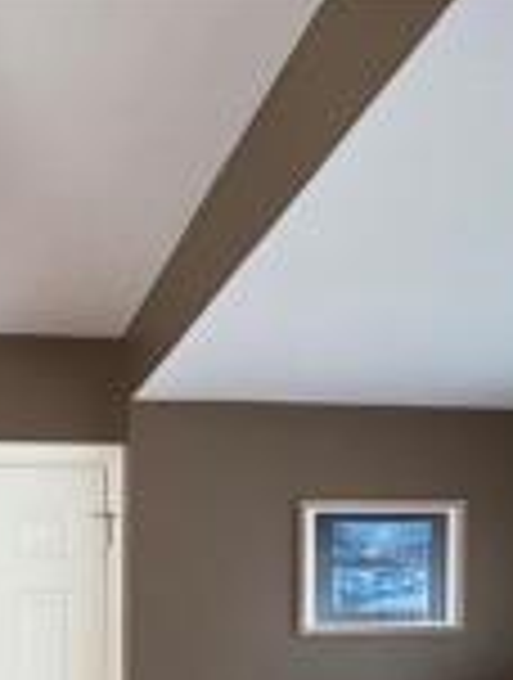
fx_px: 728
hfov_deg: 36.1
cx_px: 36
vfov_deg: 43.8
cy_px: 657
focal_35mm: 37
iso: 500
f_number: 2.2
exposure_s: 1/60
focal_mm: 2.22
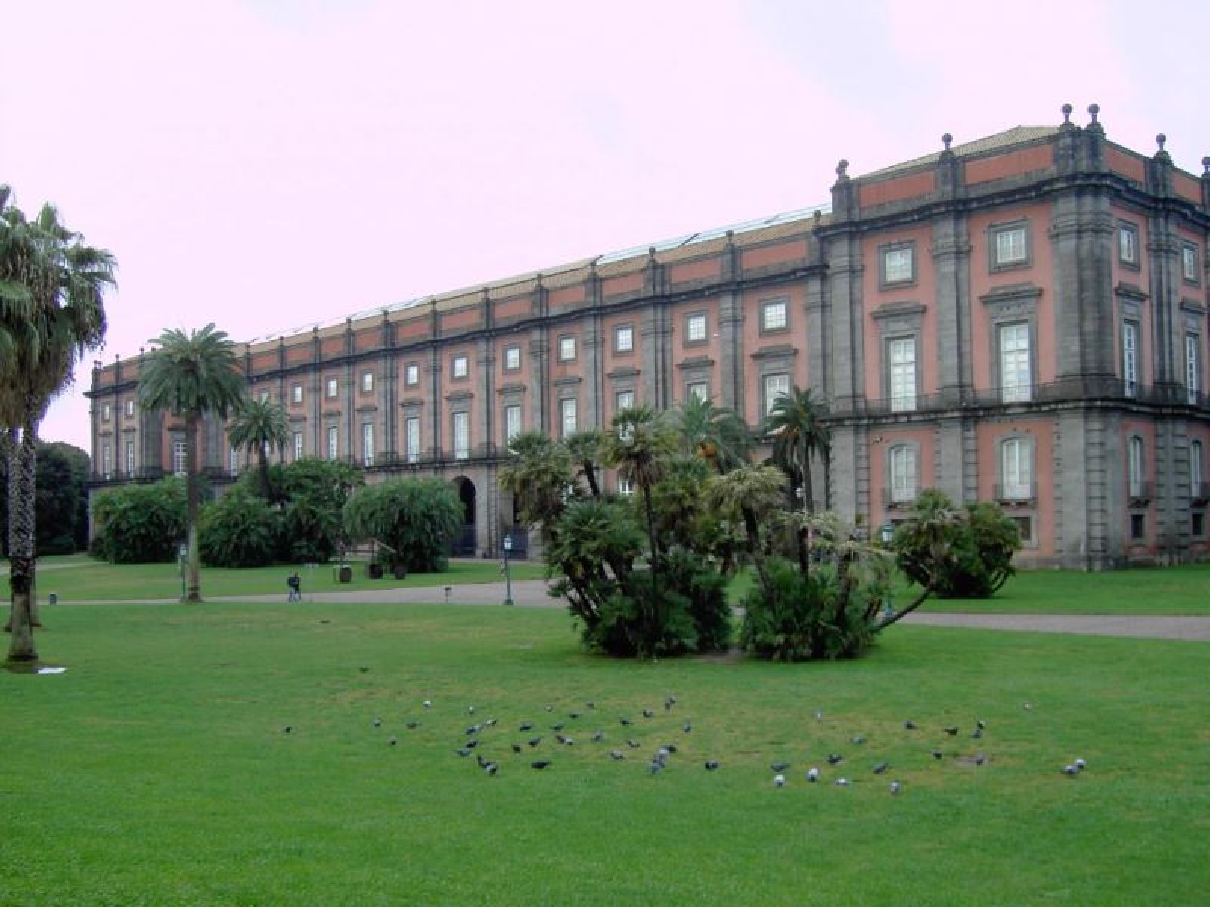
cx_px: 605
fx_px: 1223
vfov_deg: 40.7
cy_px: 454
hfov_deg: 52.6
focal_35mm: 35
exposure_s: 1/125
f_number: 4.8
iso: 100
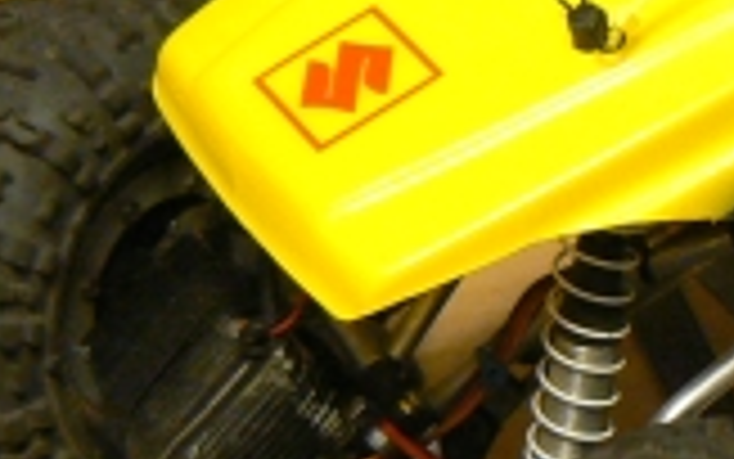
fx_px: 3002
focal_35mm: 150
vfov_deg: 8.8
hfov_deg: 13.5
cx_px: 896
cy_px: 248
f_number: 2.8
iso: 200
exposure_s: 1/20
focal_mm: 6
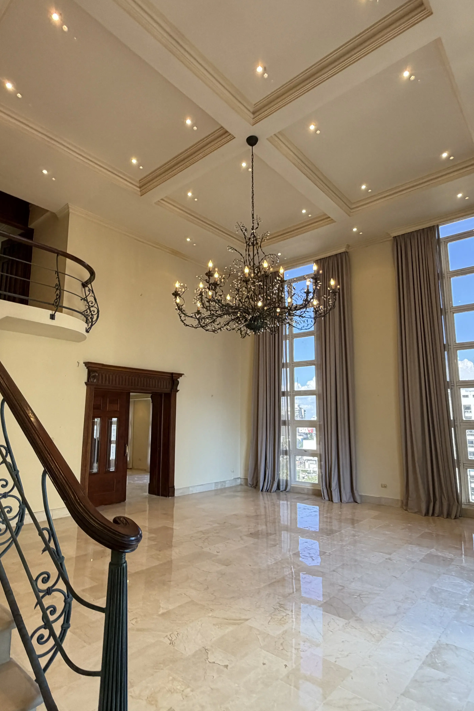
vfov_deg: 84.0
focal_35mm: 20
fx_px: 395
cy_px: 360
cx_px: 228
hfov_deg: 61.9
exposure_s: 1/120
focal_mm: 2.22
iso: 200
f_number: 2.2
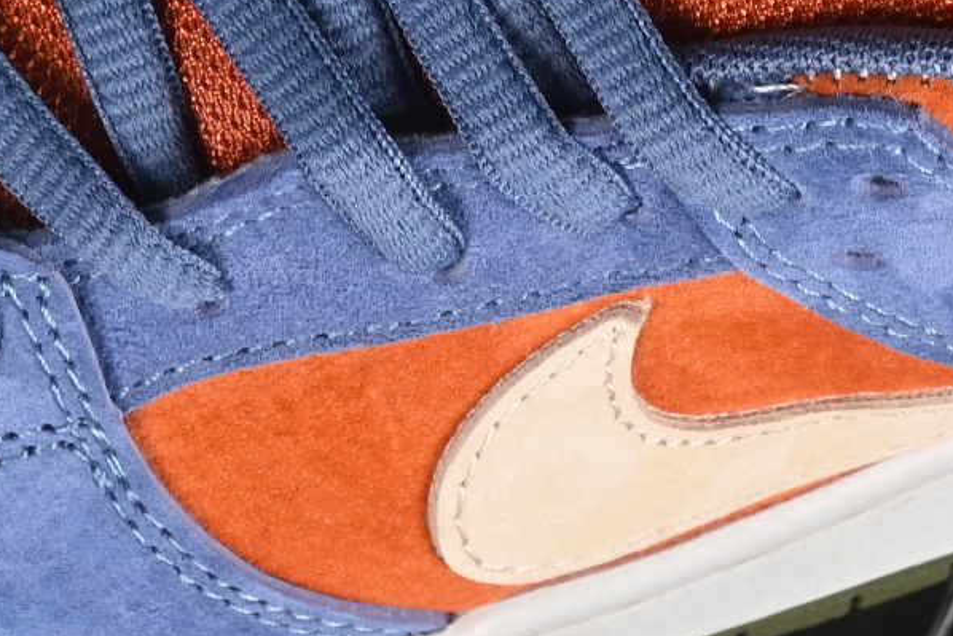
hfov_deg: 5.9
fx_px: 9240
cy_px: -456
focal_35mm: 349
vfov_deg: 3.9
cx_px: 220
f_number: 7.1
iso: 160
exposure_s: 1/80
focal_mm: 50
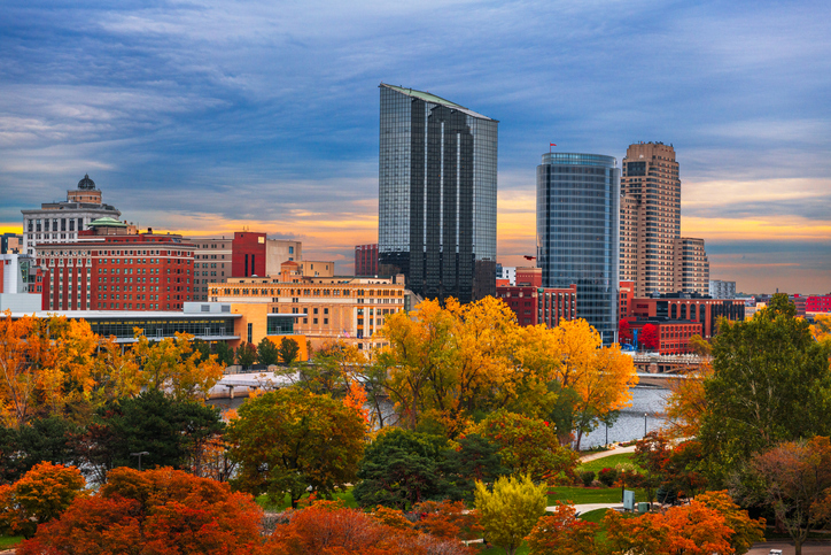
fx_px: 1431
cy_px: 278
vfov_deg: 21.9
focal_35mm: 62
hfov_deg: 32.4
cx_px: 416
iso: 140
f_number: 6.3
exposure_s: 1/125
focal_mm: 62
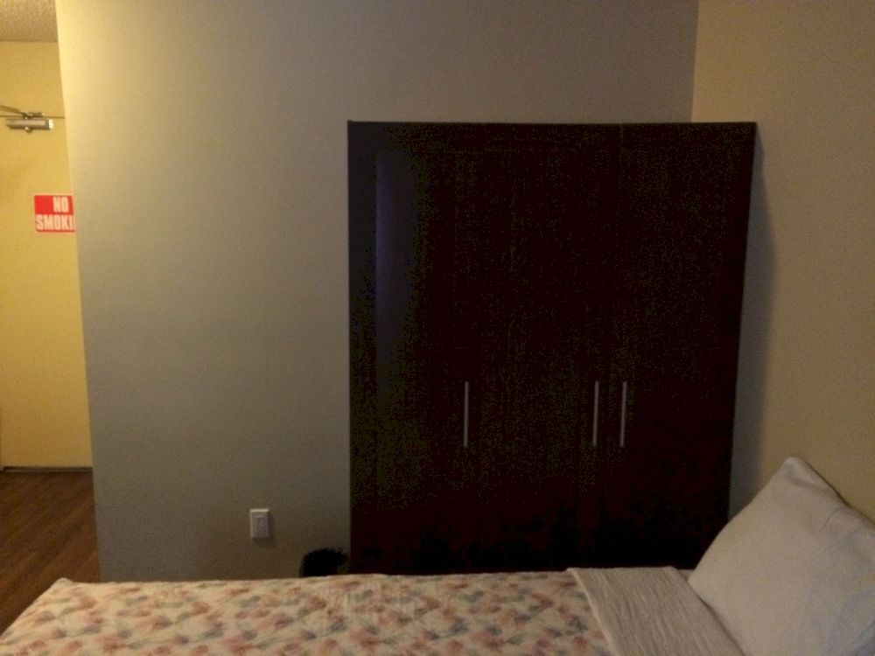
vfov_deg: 48.2
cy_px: 328
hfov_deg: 61.7
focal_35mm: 29
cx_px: 438
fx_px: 733
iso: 640
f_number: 2.2
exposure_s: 1/15
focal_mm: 4.15
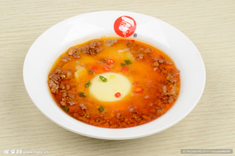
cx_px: 118
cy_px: 78
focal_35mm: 142
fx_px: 928
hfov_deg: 14.4
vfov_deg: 9.6
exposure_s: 1/125
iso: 160
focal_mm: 95
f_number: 20
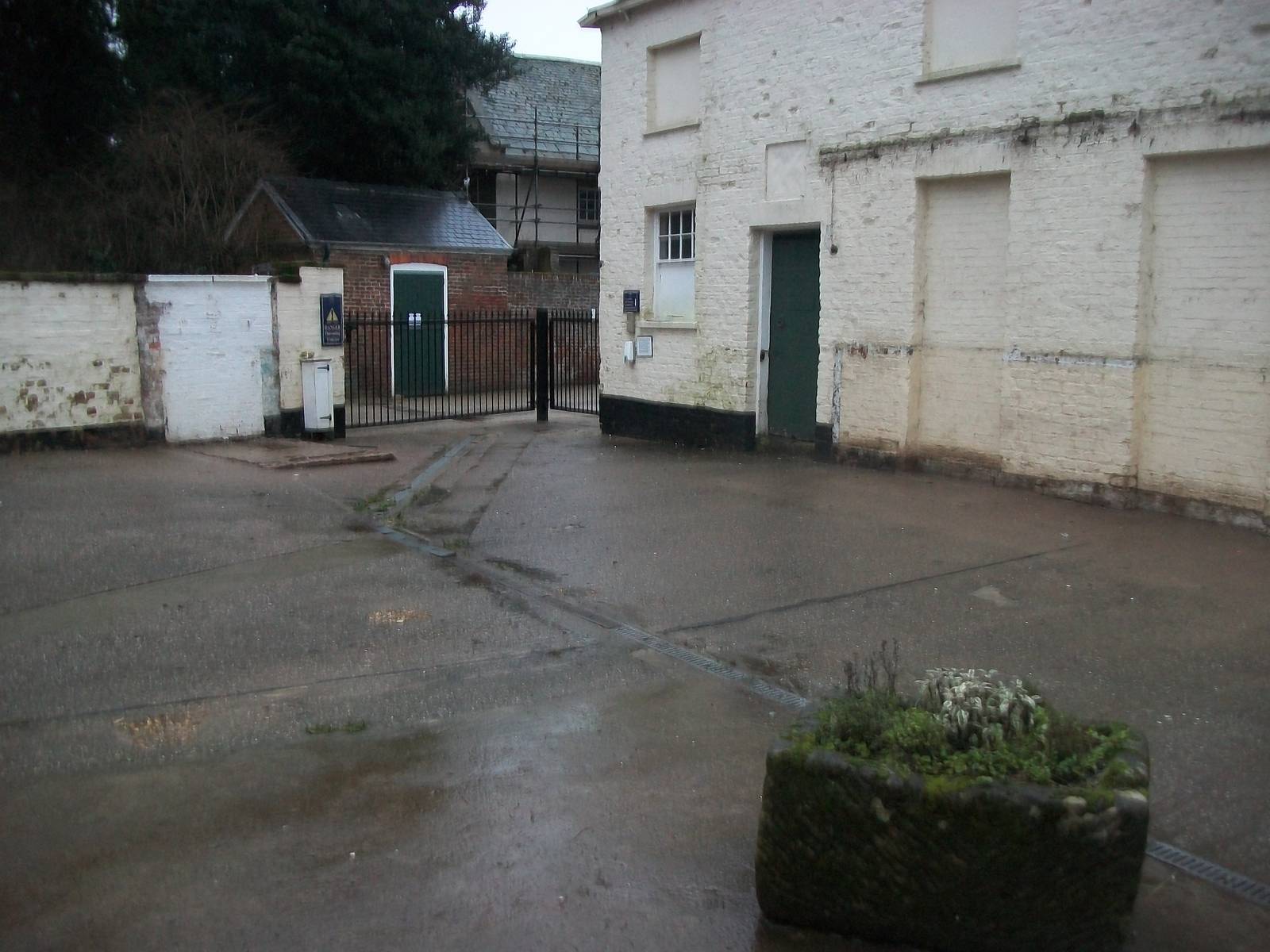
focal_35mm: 32
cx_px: 635
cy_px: 476
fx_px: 1174
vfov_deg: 44.2
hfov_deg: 56.8
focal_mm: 5.7
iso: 220
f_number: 2.9
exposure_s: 1/8
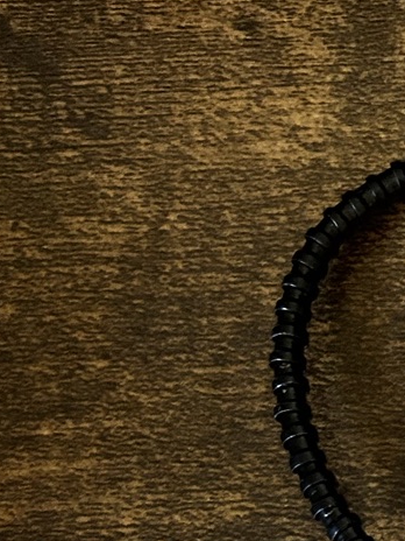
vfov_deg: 16.1
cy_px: 802
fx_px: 1747
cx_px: 755
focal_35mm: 112
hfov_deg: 12.0
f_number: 1.5
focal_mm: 5.7
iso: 400
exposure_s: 1/60
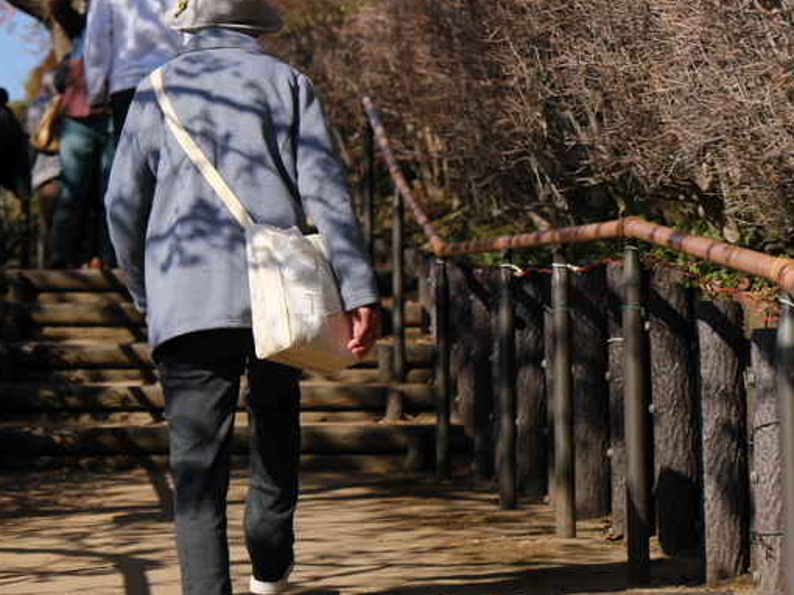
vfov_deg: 10.4
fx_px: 3233
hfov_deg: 14.0
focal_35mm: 141
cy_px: 14
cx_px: 298
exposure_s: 1/2500
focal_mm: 48.4
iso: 250
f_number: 4
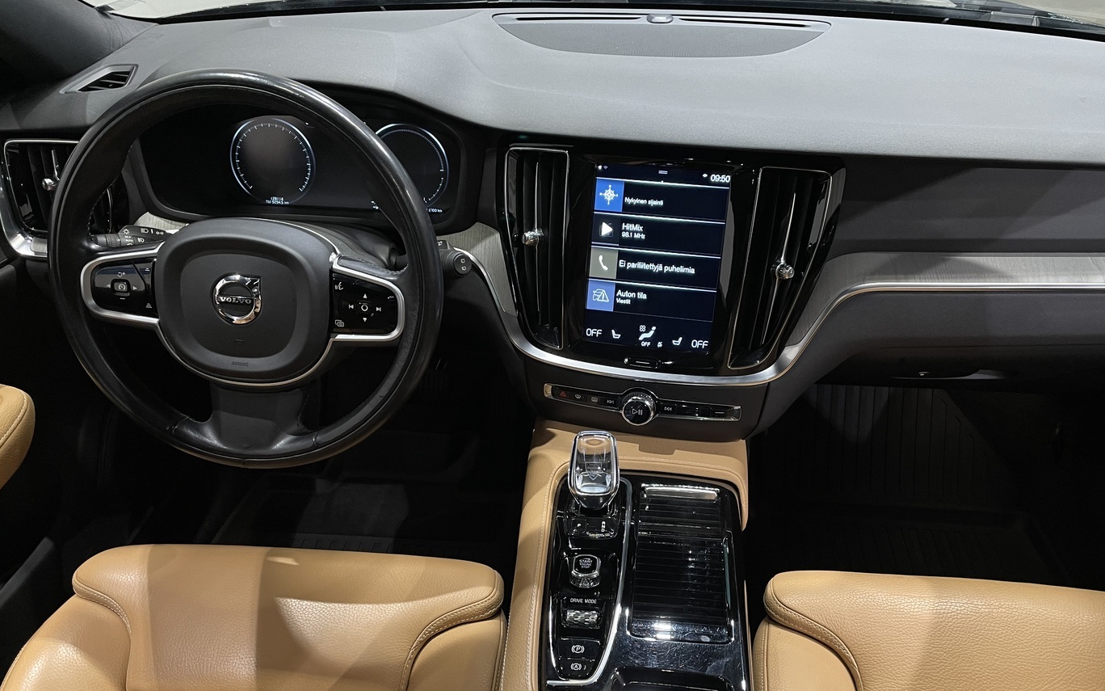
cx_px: 580
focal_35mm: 29
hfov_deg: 64.6
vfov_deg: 42.9
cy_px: 426
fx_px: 873
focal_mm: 4.2
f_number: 1.6
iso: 80
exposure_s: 1/50
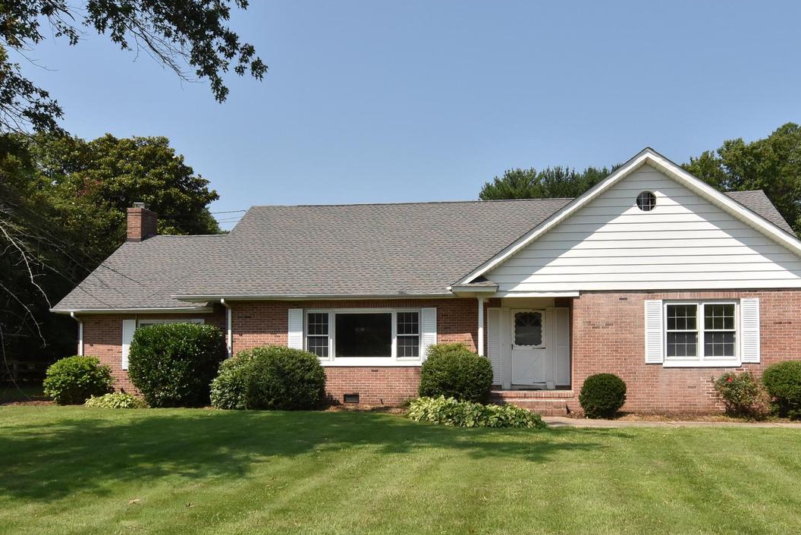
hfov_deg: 60.6
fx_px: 683
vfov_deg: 42.5
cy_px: 331
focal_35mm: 31
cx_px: 444
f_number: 14
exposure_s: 1/800
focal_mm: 15
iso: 800
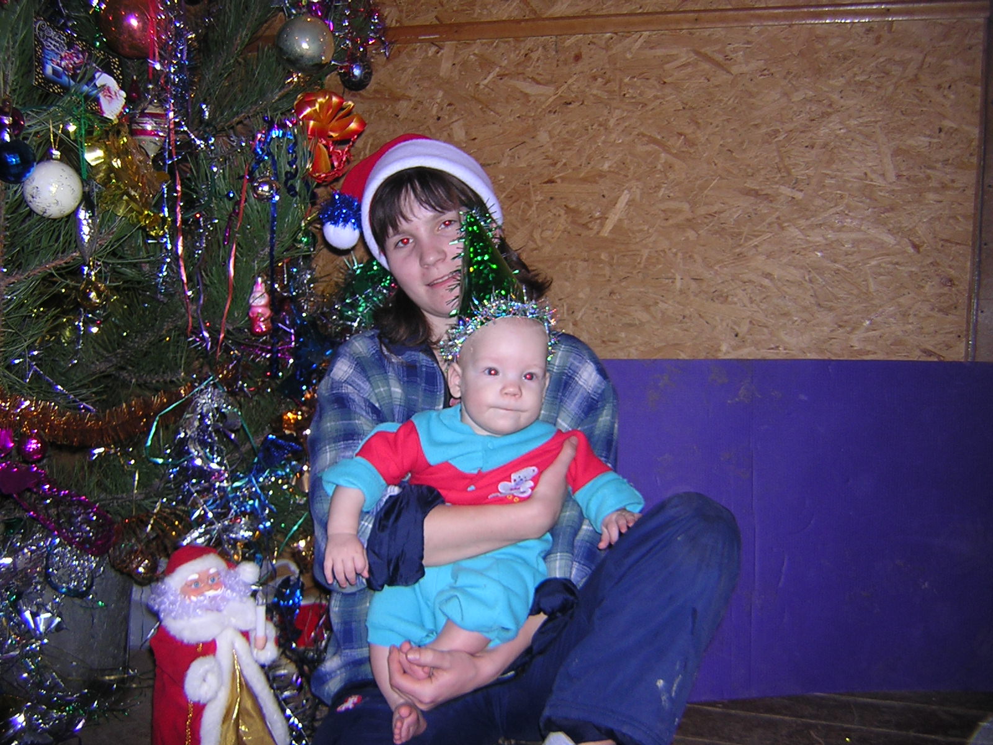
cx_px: 496
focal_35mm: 36
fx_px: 1033
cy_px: 372
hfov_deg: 51.4
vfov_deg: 39.7
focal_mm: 4.7
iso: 114
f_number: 2.6
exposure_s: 1/60.1
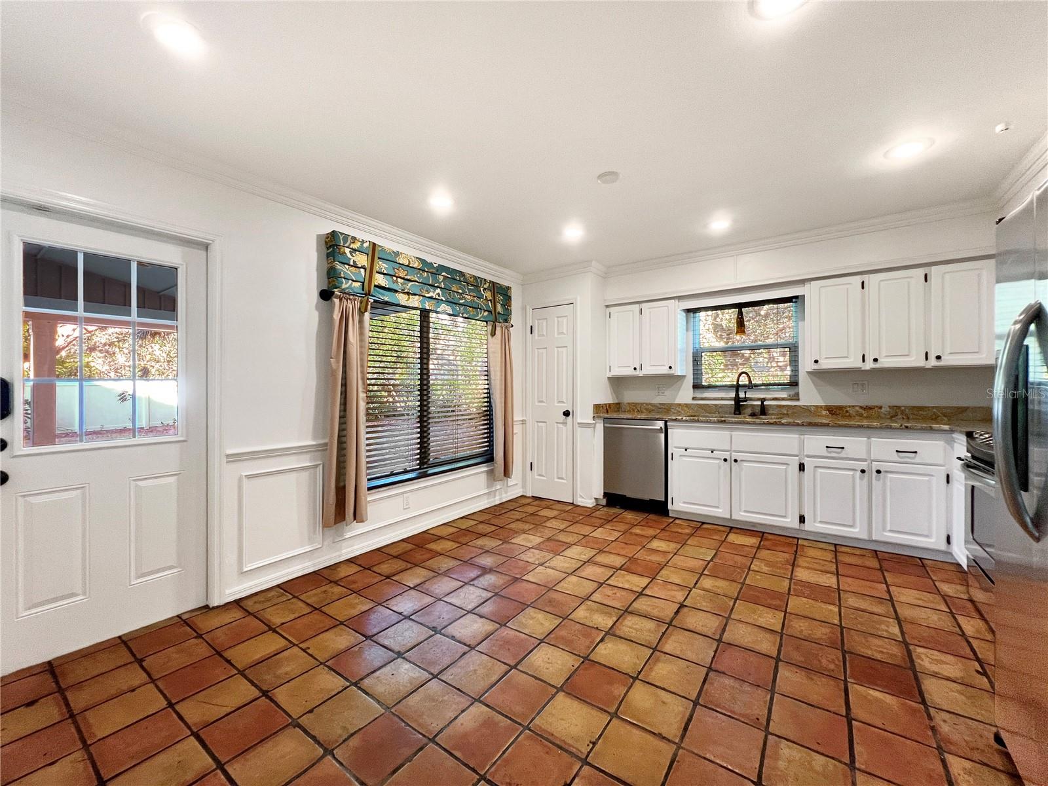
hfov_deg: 106.2
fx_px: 394
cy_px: 393
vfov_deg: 89.9
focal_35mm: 13
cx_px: 524
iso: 200
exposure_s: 1/60
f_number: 1.8
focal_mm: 1.57
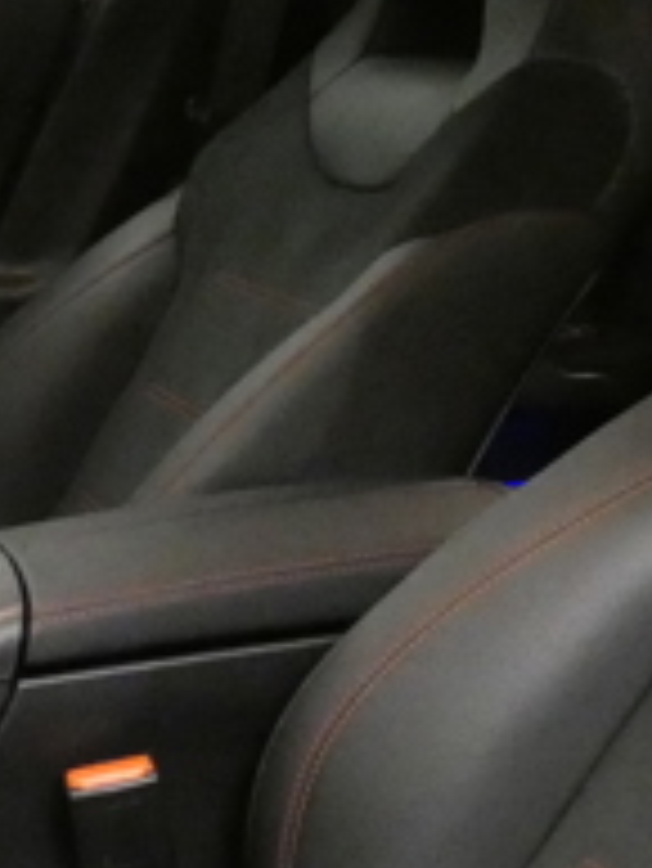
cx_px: 58
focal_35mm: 83
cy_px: 549
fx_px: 2082
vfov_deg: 23.5
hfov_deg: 17.5
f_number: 2.8
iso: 1600
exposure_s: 1/25
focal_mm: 3.6
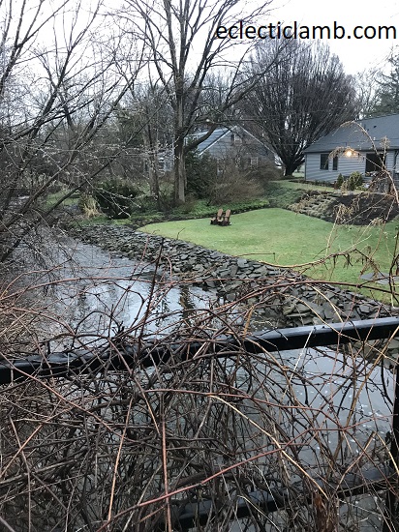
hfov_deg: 49.7
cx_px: 200
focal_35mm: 28
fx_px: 431
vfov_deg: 63.5
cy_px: 266
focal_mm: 3.99
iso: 50
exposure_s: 1/15
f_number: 1.8
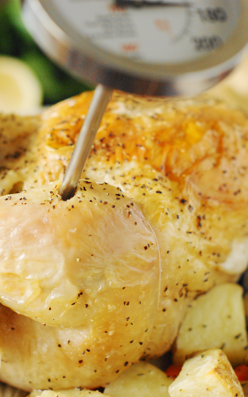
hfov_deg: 11.4
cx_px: 80
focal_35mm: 115
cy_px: 199
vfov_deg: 18.1
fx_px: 1244
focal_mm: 50
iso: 400
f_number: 3.5
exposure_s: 1/50
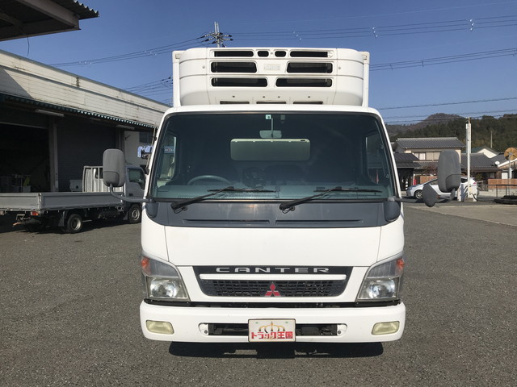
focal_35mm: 28
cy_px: 194
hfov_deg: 63.4
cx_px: 258
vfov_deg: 49.7
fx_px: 418
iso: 20
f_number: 1.8
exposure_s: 1/6410
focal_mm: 3.99
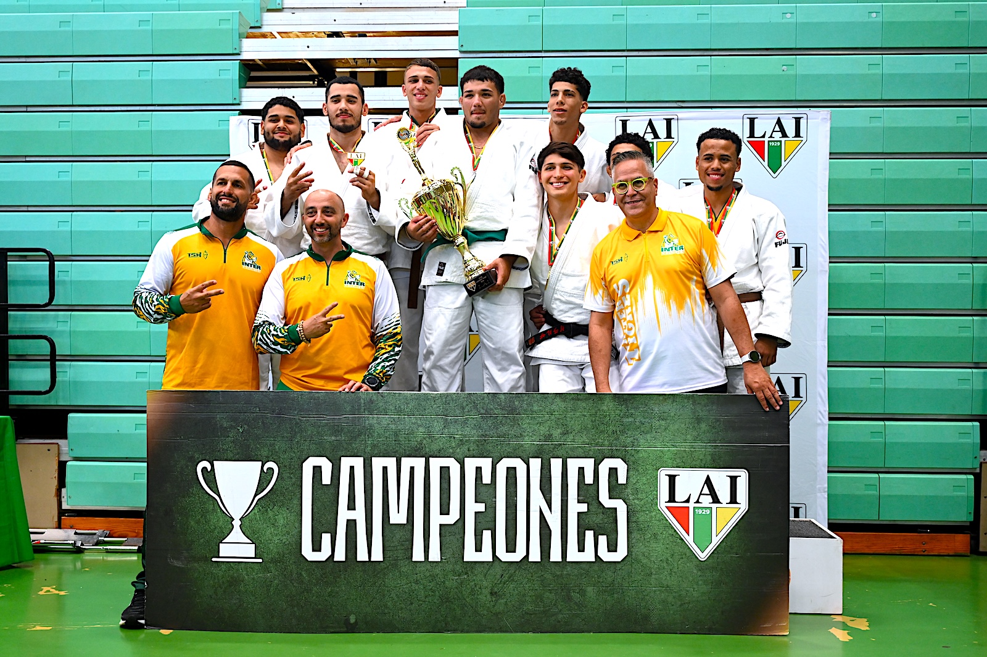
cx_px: 494
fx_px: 1123
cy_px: 328
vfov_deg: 32.6
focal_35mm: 41
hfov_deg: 47.4
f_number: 4
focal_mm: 41
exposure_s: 1/200
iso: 2000
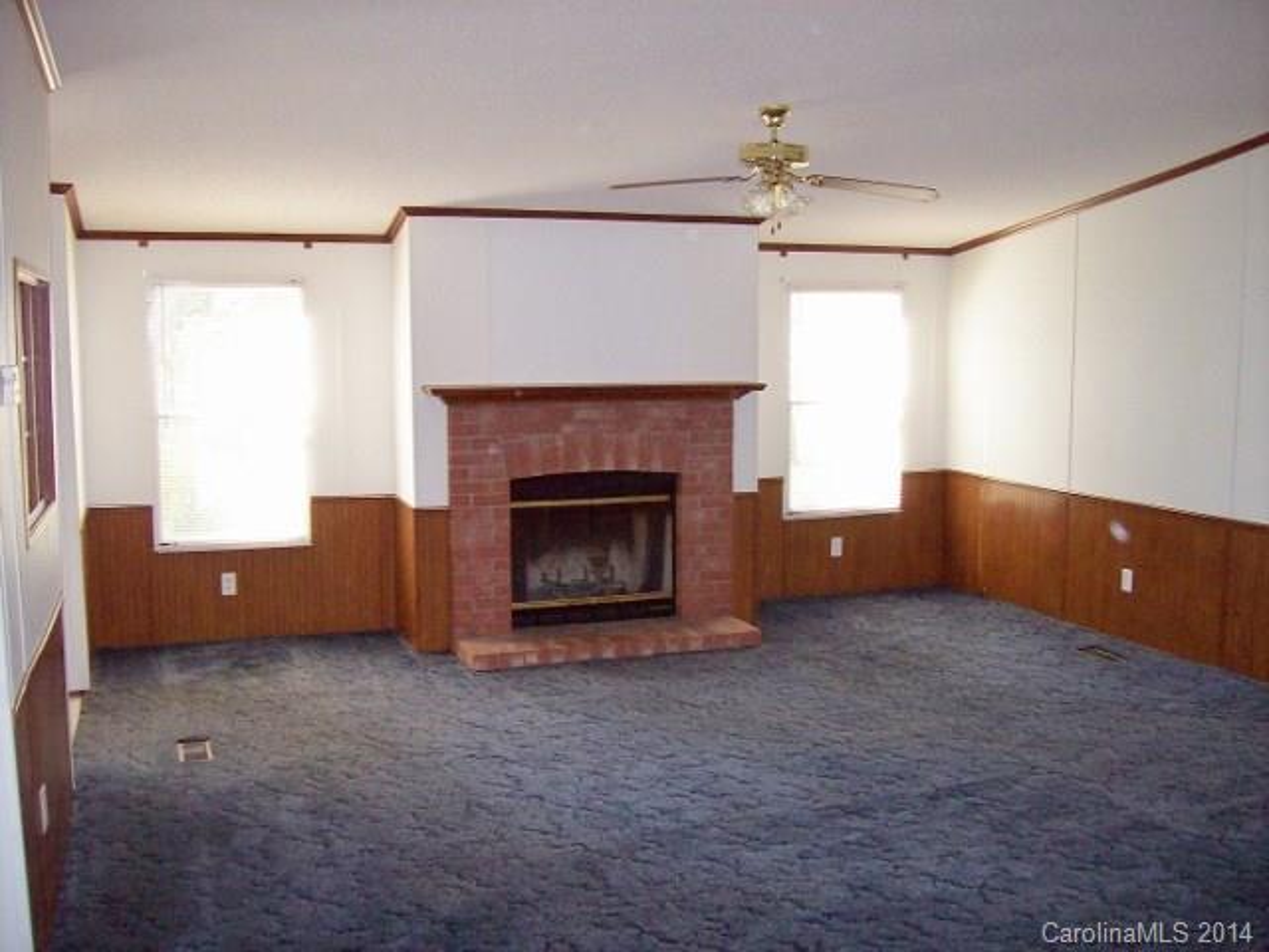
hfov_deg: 51.4
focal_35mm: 36
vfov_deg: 39.7
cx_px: 634
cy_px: 476
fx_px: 1320
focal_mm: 6
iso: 140
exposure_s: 1/64
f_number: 2.7
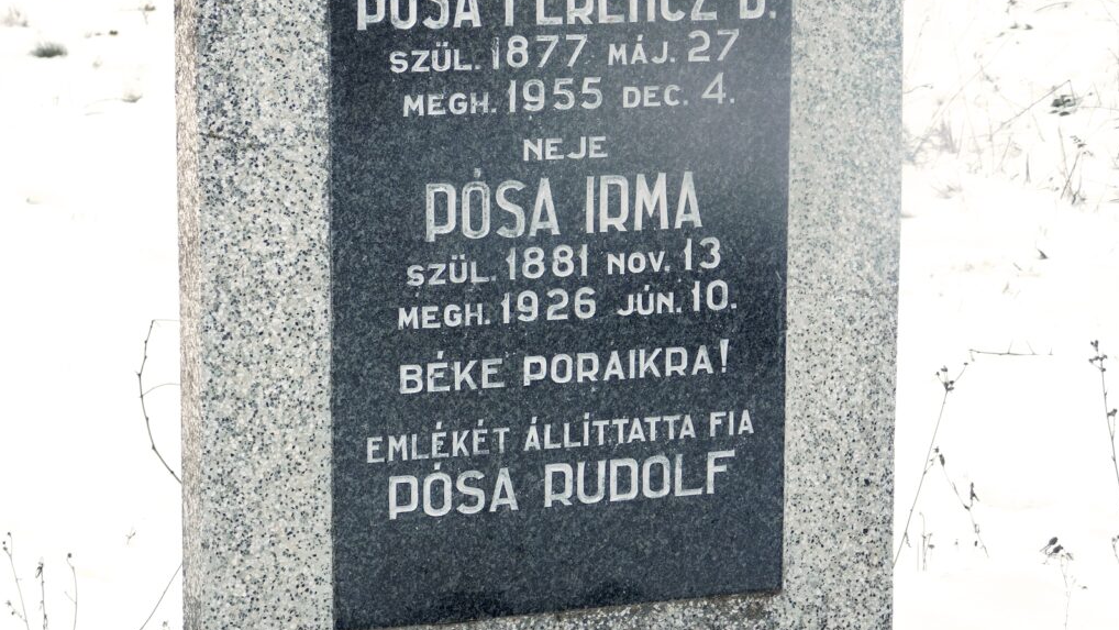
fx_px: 3739
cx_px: 562
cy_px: 213
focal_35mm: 126
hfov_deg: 17.0
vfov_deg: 9.6
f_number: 4.8
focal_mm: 20.3
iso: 125
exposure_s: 1/100
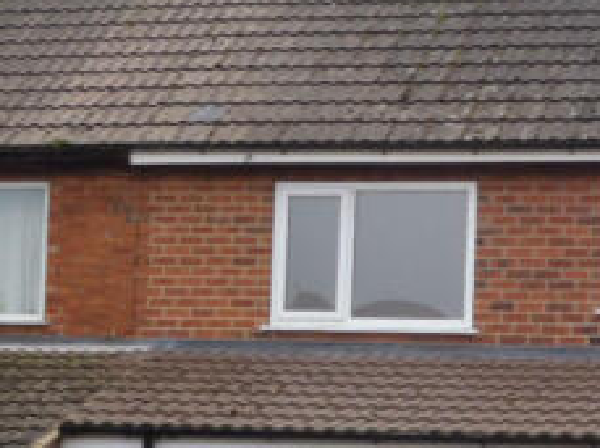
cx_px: 449
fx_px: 1765
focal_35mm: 102
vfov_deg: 14.4
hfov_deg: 19.2
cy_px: 350
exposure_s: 1/60
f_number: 4.7
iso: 100
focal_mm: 7.28
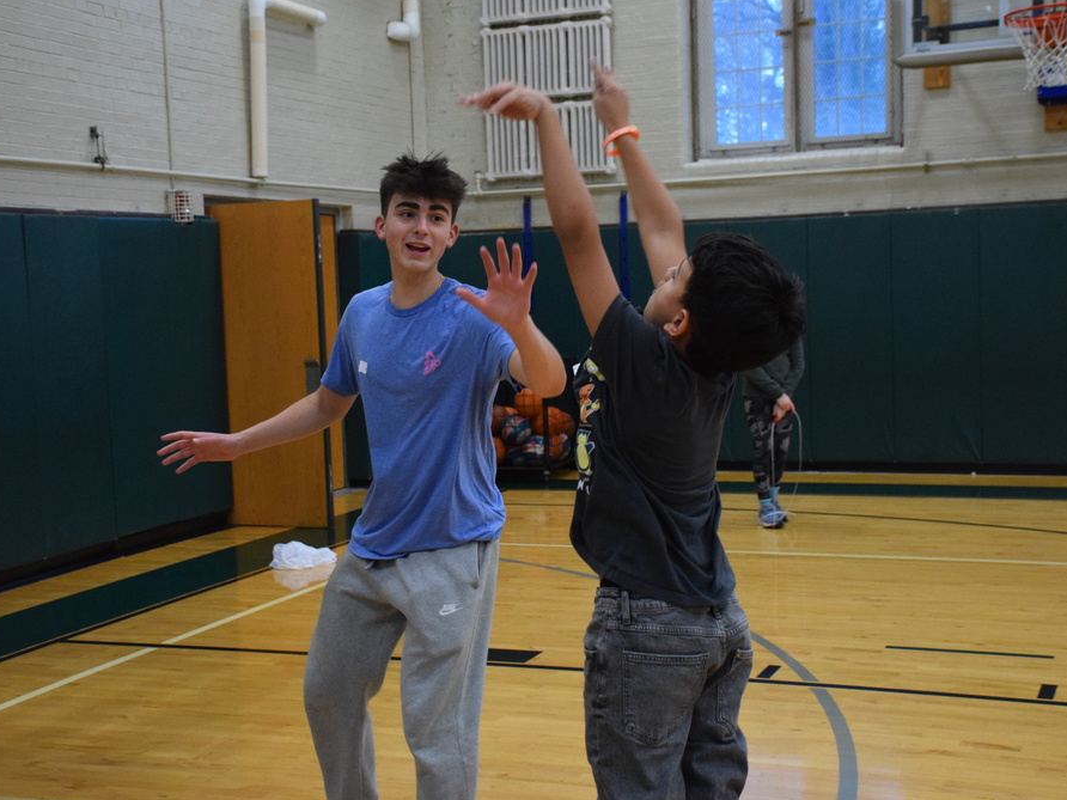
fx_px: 1634
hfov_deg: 36.2
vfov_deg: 27.5
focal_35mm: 53
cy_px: 396
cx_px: 539
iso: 3200
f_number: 4
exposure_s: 1/320
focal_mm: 32
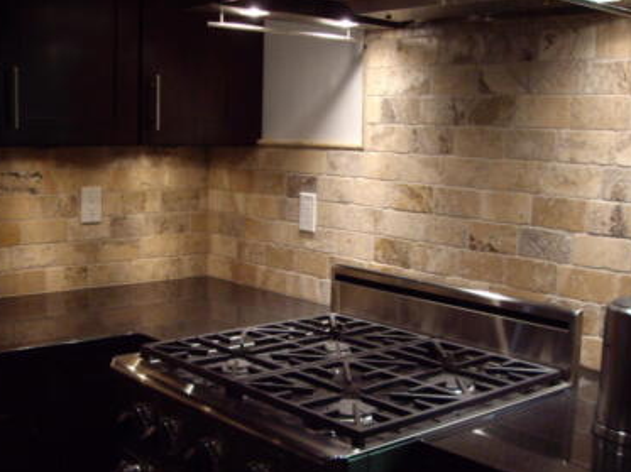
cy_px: 244
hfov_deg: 37.5
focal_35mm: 51
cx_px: 316
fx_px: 929
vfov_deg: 28.5
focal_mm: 6.2
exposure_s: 1/50
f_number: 2.7
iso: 200
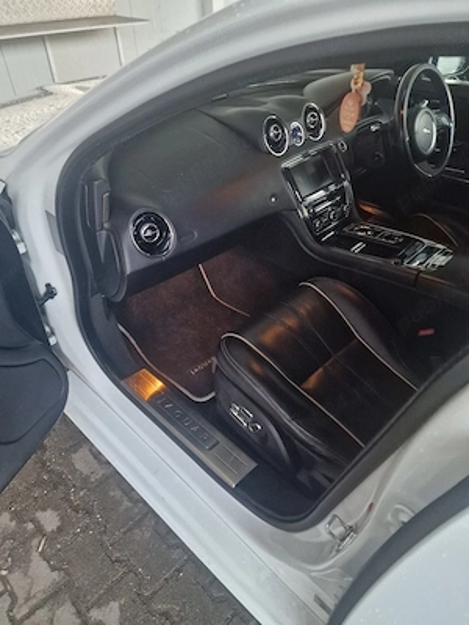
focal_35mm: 23
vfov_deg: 73.9
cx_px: 234
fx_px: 415
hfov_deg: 58.9
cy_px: 312
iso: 640
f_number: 1.8
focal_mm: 6.4
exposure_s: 1/100
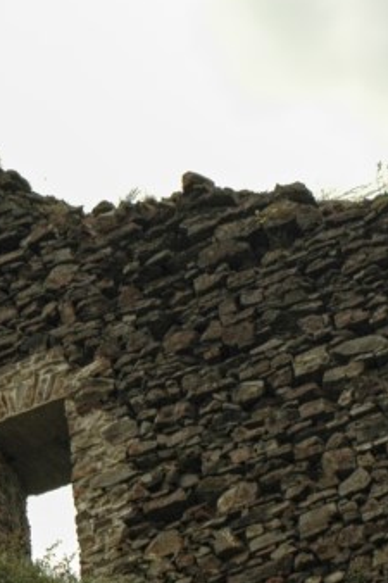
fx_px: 3615
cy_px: 328
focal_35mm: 223
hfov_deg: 6.1
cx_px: -181
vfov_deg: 9.2
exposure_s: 1/200
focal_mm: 31
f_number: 7.1
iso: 200
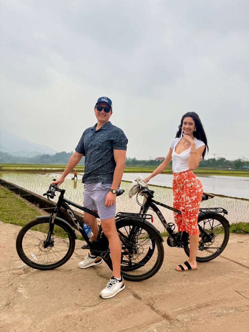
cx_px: 124
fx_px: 230
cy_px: 166
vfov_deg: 71.6
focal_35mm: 24
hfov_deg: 56.8
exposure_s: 1/4405
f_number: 1.78
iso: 80
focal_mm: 6.76
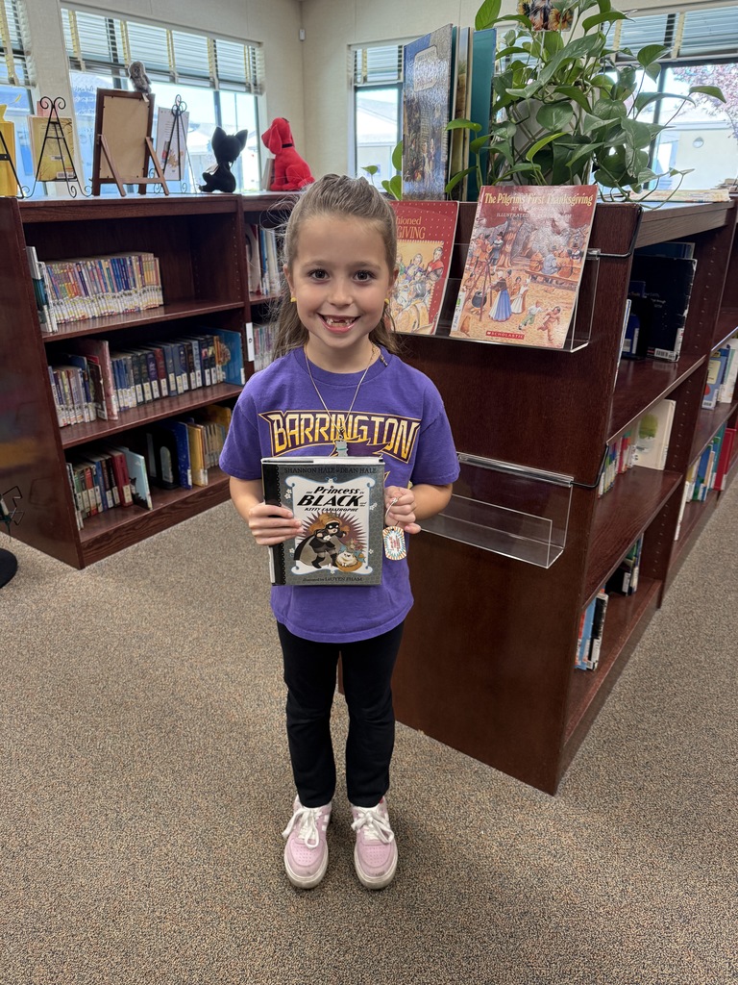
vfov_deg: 71.6
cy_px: 492
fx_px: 682
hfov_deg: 56.8
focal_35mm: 24
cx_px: 369
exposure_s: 1/79
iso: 200
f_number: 1.78
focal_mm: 6.76
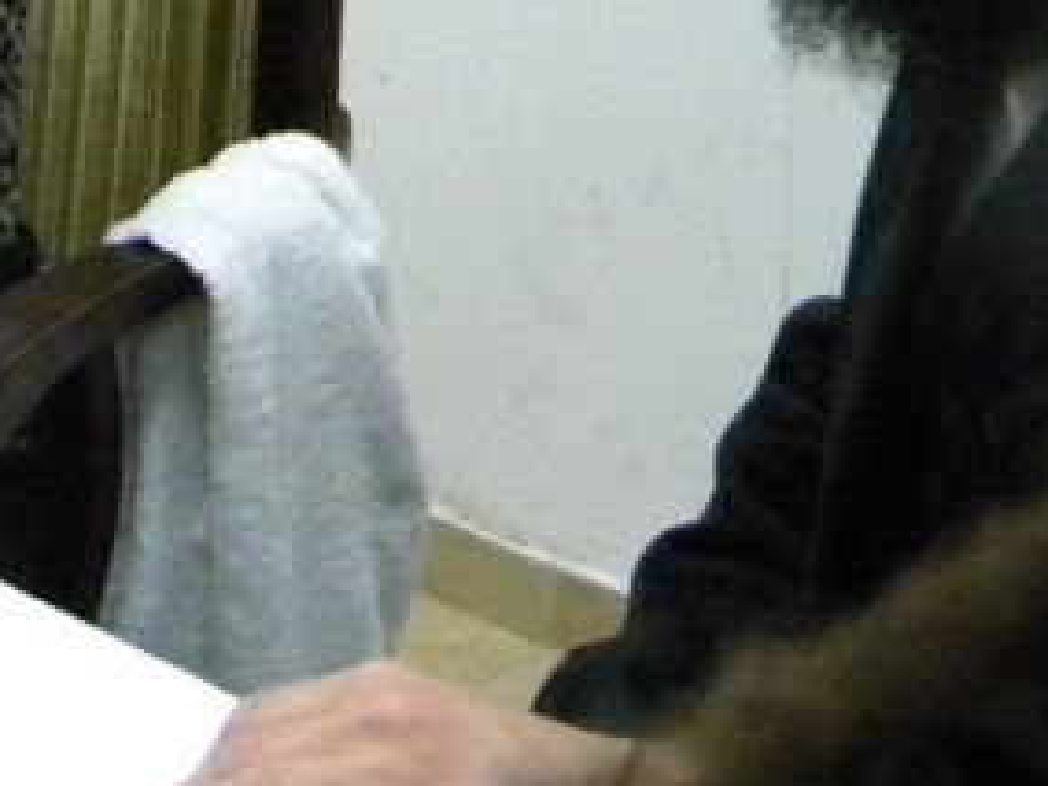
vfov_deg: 11.1
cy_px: -207
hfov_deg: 14.6
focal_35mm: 130
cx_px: -269
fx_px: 3936
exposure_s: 1/84
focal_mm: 6.4
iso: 800
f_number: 3.7
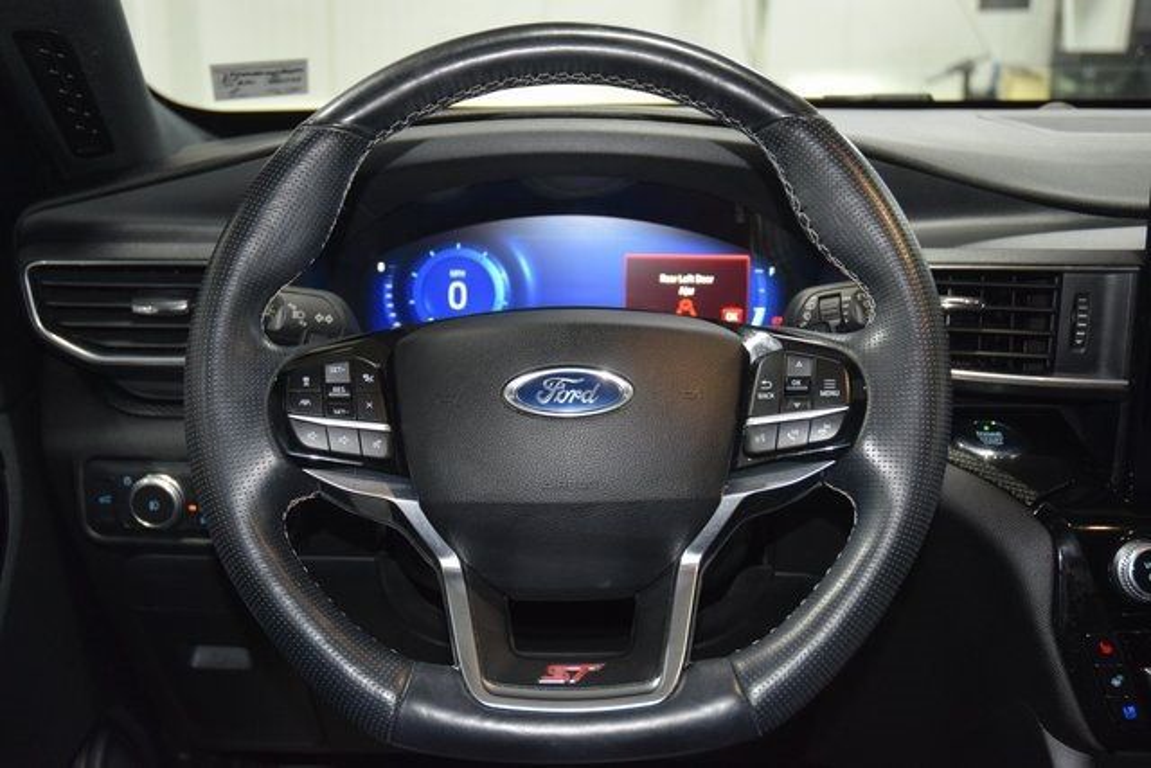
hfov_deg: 45.0
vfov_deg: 30.9
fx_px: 1391
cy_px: 384
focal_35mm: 44
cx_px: 576
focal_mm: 29
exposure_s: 1/50
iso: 1800
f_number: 3.8
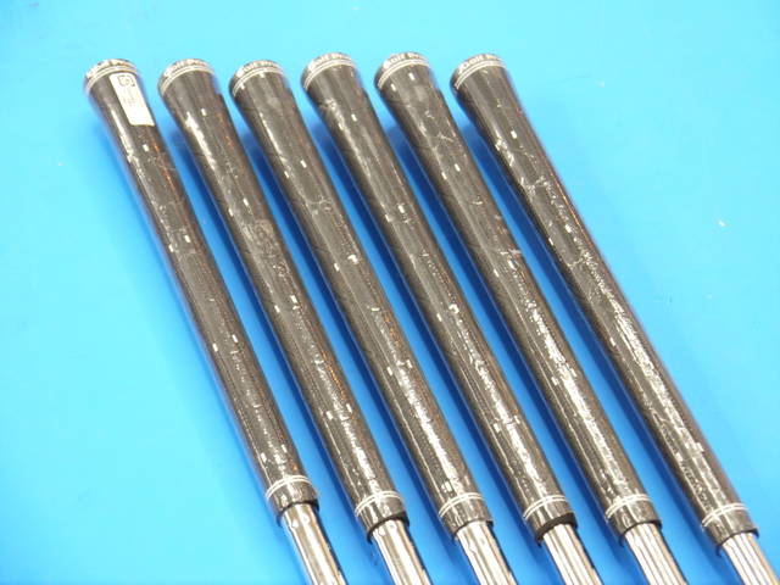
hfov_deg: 23.3
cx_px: 390
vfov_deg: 17.6
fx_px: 1893
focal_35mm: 84
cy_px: 292
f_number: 5.6
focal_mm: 42
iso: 800
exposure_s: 1/80
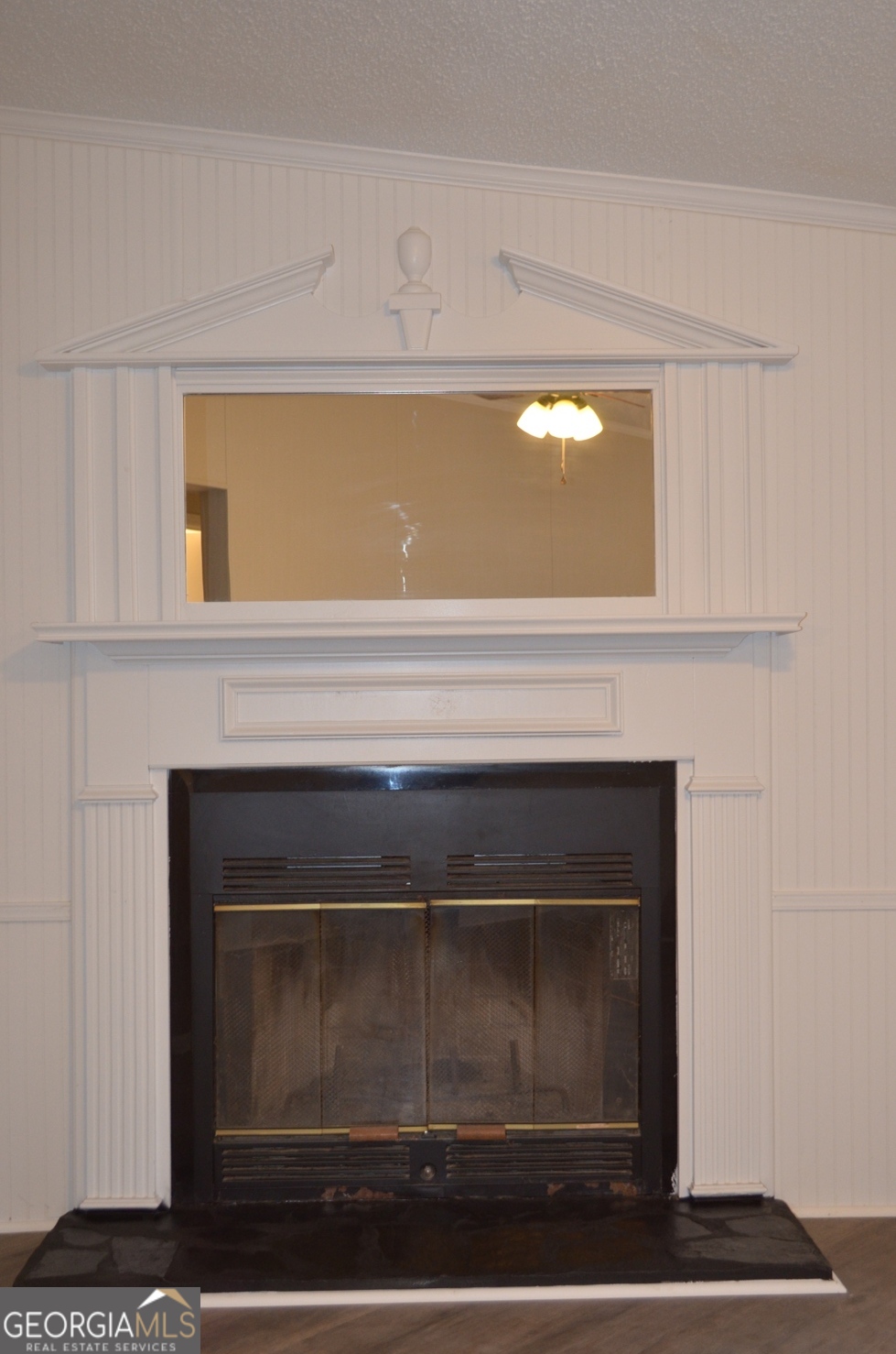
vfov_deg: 49.6
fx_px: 1462
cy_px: 677
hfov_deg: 34.1
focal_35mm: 39
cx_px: 448
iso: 800
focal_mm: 26
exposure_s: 1/30
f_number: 4.2
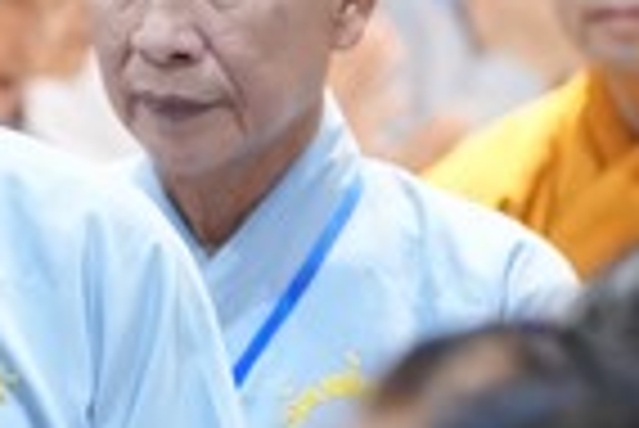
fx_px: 12207
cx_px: -266
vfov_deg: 2.0
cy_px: 444
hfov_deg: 3.0
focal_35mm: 687
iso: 4000
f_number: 2.8
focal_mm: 150
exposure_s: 1/160
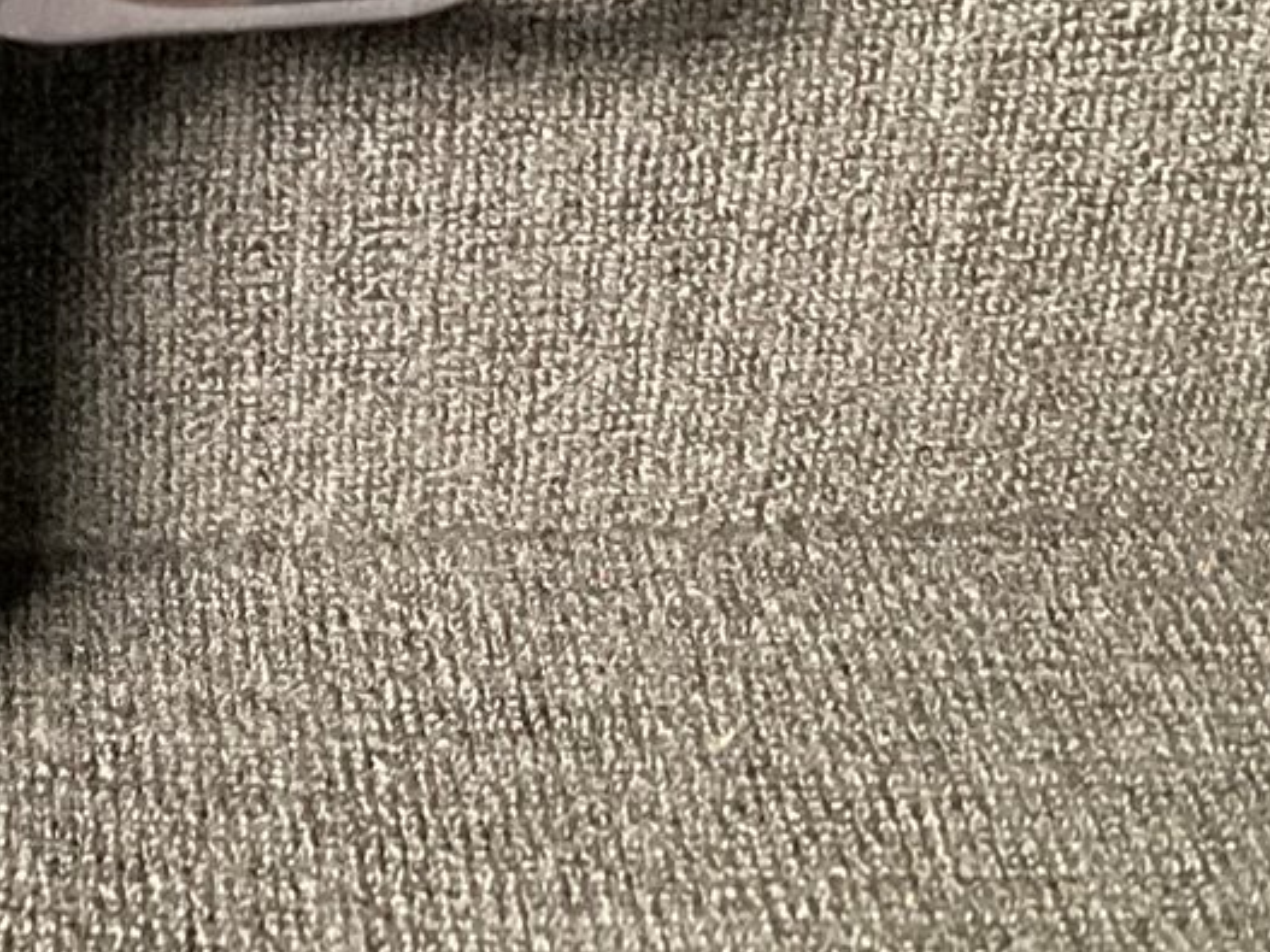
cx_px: 81
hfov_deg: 21.4
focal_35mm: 89
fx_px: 3265
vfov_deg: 16.3
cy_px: 49
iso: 320
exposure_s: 1/33
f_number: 2.4
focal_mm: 3.3
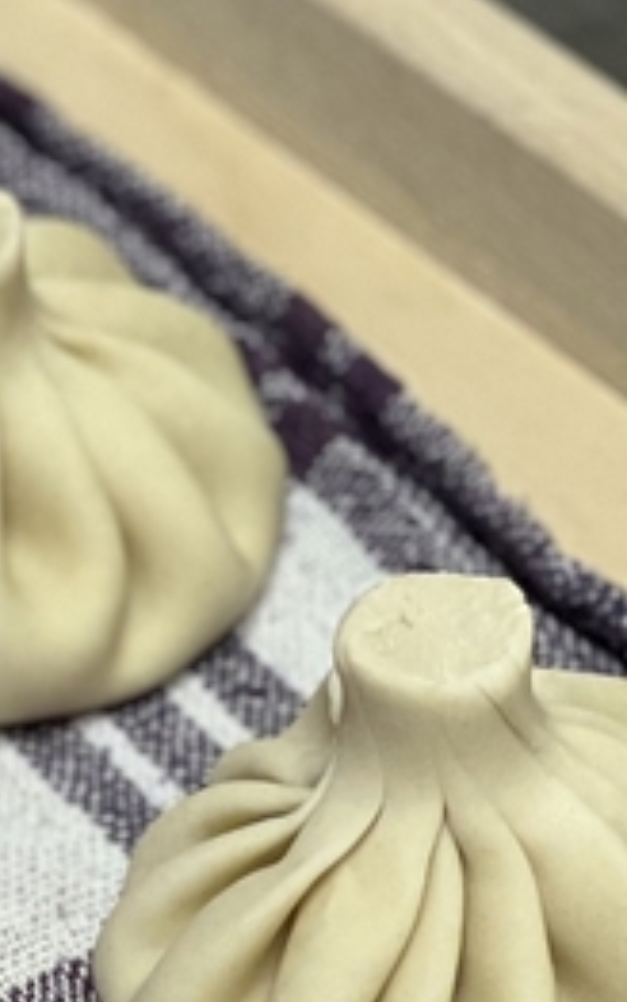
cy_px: 799
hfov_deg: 4.1
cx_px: -814
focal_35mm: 314
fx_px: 8575
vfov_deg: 6.7
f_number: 2.8
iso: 160
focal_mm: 9
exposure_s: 1/100
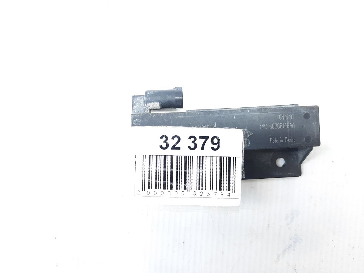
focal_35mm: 25
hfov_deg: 69.4
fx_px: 263
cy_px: 136
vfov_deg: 54.9
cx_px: 182
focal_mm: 4.6
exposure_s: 1/50
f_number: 2
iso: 250
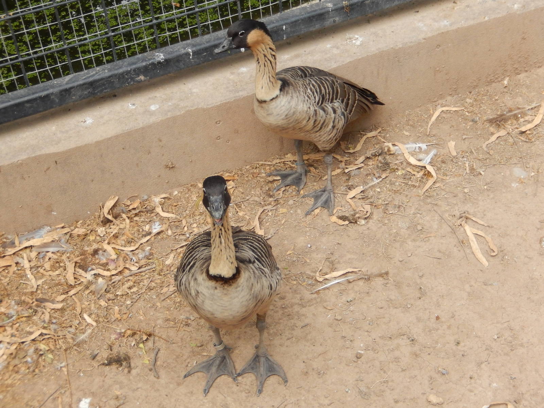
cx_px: 272
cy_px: 204
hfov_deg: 29.0
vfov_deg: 21.9
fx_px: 1053
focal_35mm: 67
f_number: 4.8
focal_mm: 12
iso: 360
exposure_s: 1/250
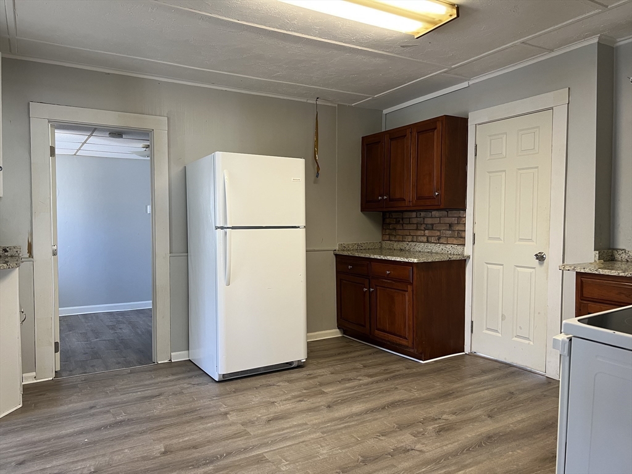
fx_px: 475
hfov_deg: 67.3
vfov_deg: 53.1
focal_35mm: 26
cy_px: 237
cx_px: 316
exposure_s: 1/60
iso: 80
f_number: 1.5
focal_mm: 5.7
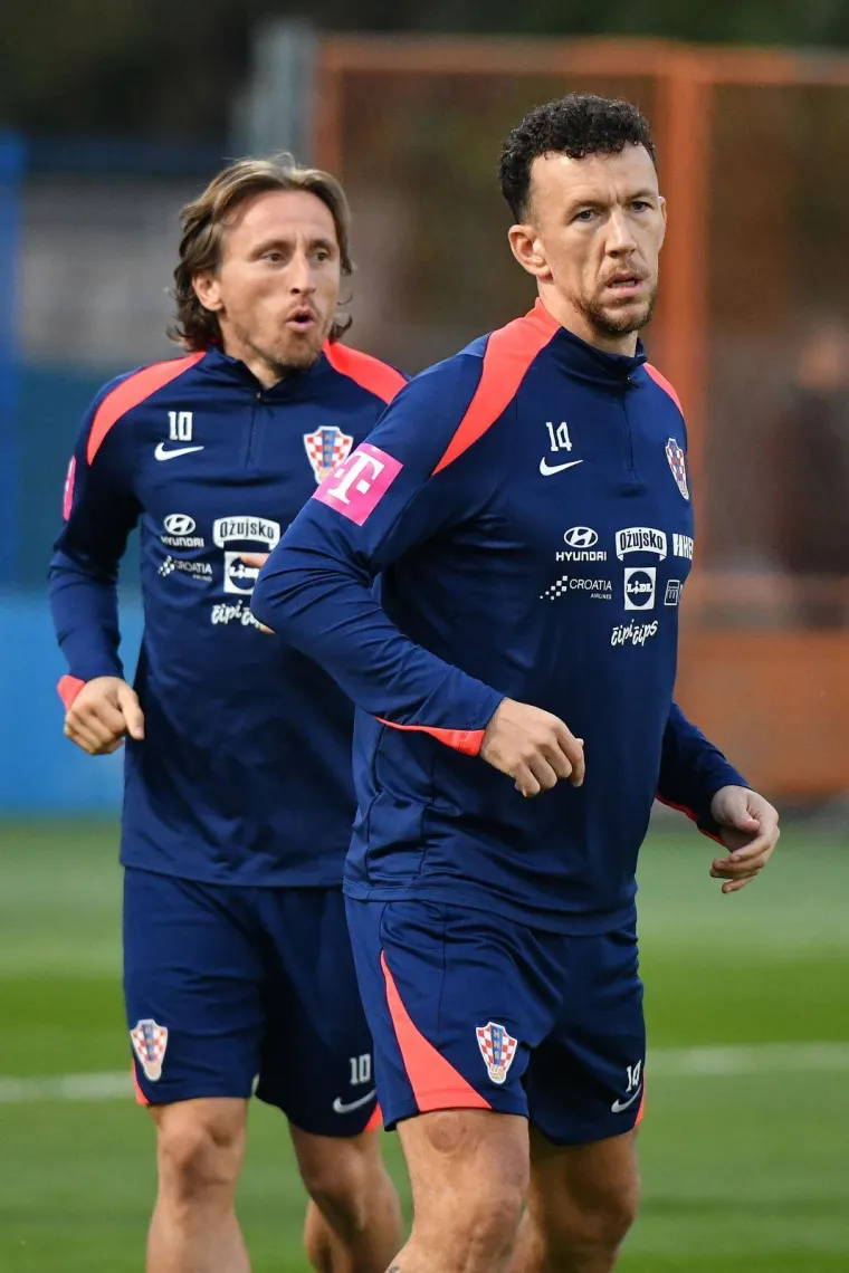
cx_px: 424
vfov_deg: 6.9
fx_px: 10612
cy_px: 636
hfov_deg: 4.6
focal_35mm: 300
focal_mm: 300
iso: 2500
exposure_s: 1/800
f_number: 4
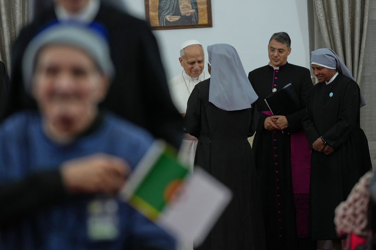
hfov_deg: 15.2
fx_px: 1409
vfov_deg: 10.2
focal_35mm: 135
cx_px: 188
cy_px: 125
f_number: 2.8
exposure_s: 1/640
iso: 2000
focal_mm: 135
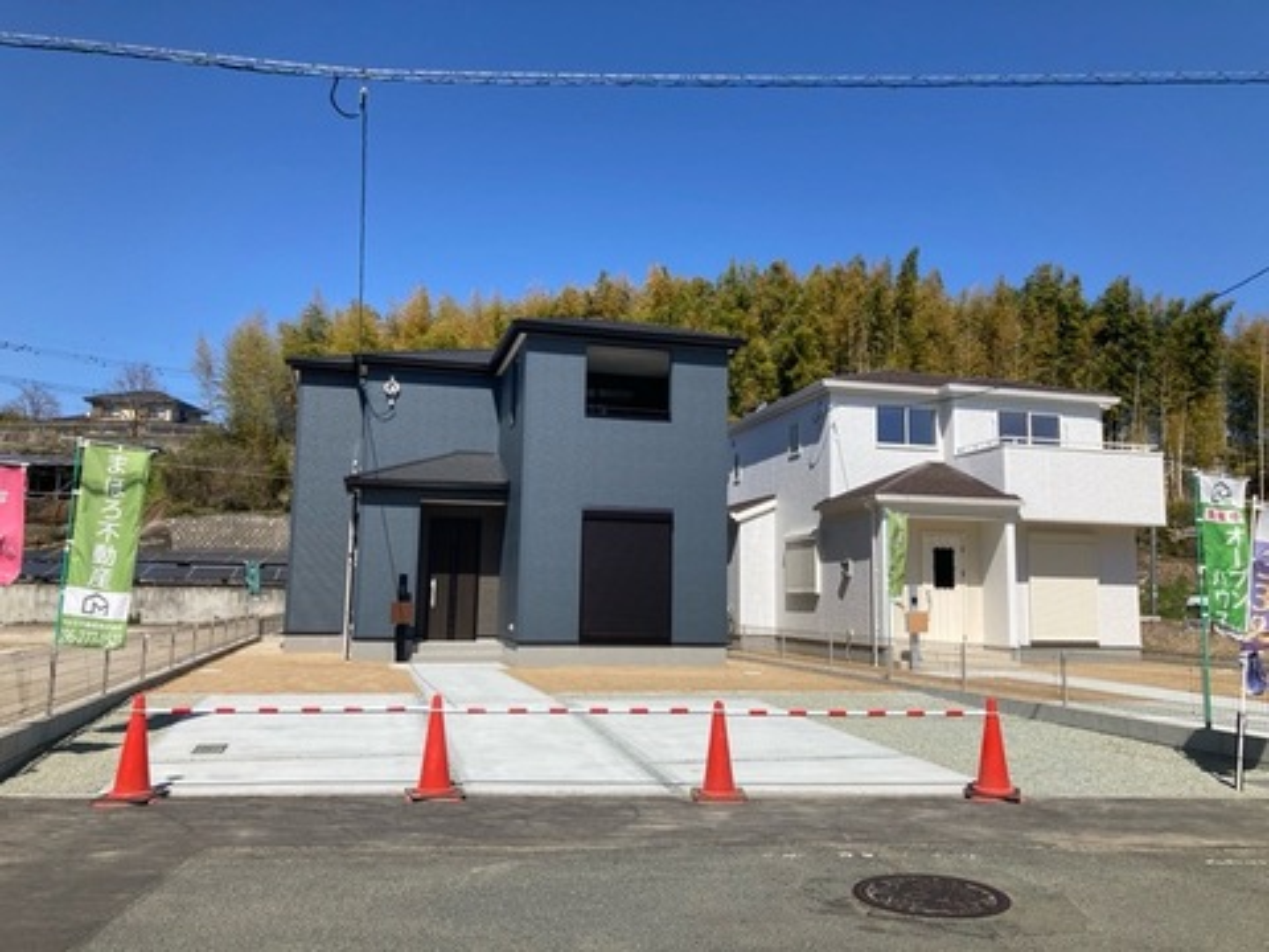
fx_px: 1026
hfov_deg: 63.4
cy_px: 476
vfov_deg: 49.7
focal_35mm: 28
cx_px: 634
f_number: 1.8
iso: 20
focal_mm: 3.99
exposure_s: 1/2857
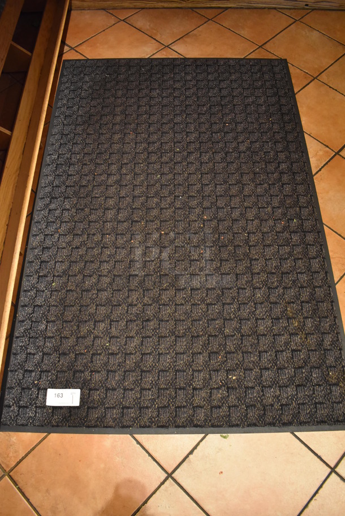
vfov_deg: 67.3
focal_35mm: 27
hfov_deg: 48.0
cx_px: 172
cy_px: 258
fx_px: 388
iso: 2200
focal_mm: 18
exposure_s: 1/30
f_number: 3.5
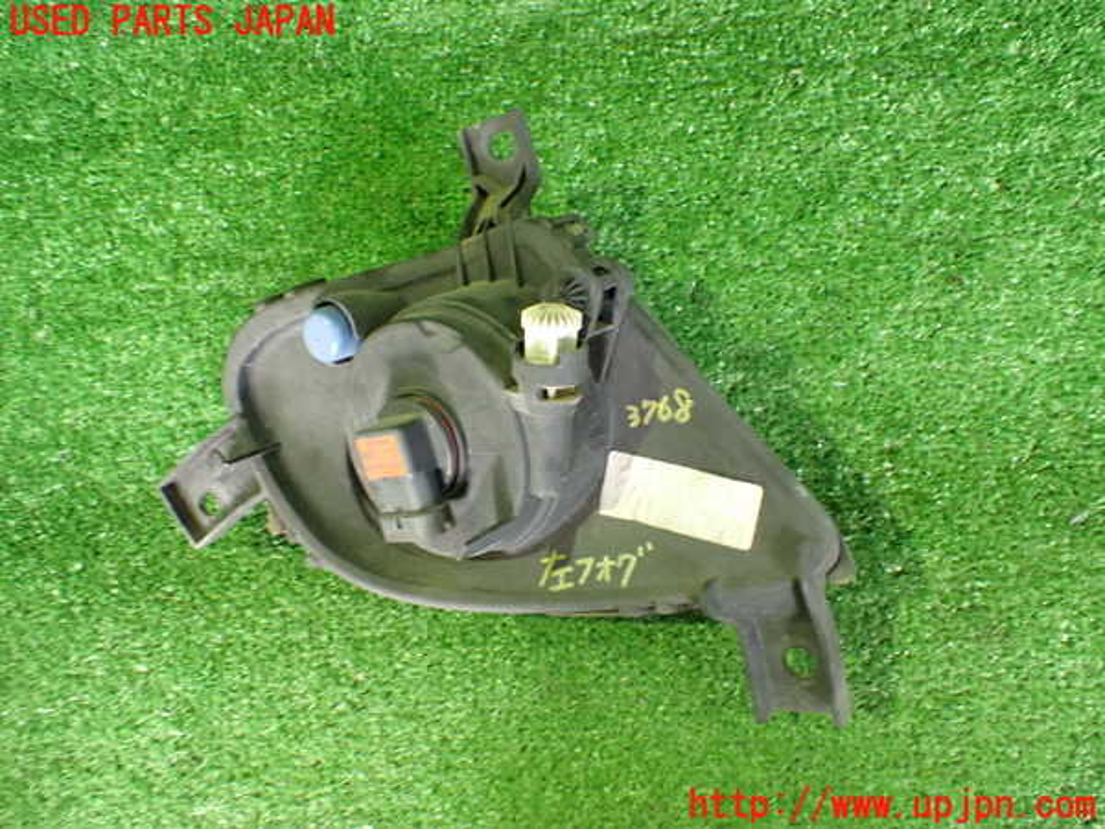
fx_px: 958
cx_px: 552
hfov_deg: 60.0
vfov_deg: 46.8
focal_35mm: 30
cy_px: 414
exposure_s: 1/30
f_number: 2.3
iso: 1000
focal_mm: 5.4
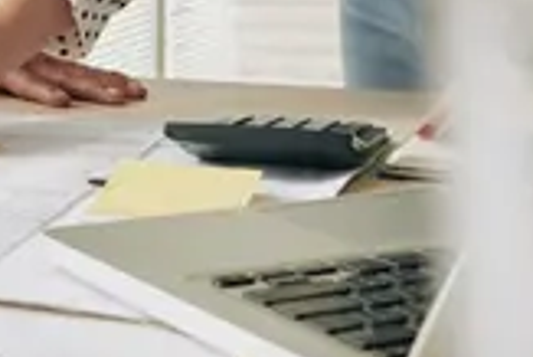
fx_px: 1526
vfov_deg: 13.2
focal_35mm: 103
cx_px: -163
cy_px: 49
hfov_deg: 18.4
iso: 800
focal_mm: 35
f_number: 8
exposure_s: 1/250
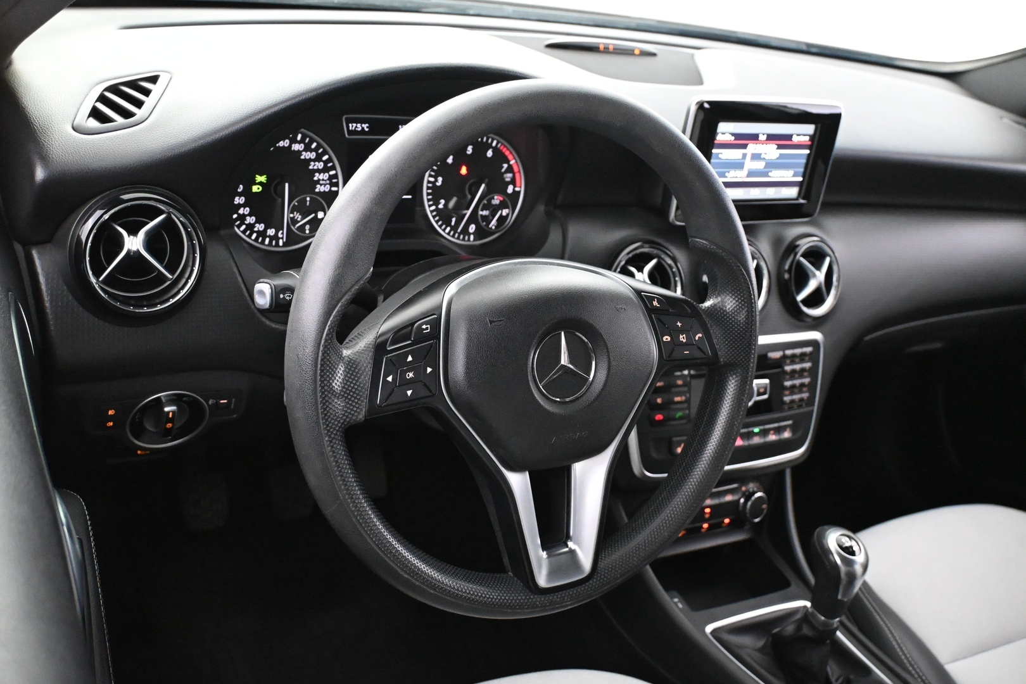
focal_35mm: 37
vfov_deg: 36.2
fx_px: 1047
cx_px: 513
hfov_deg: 52.2
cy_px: 342
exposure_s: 1/40
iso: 7200
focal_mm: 24.5
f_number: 4.2
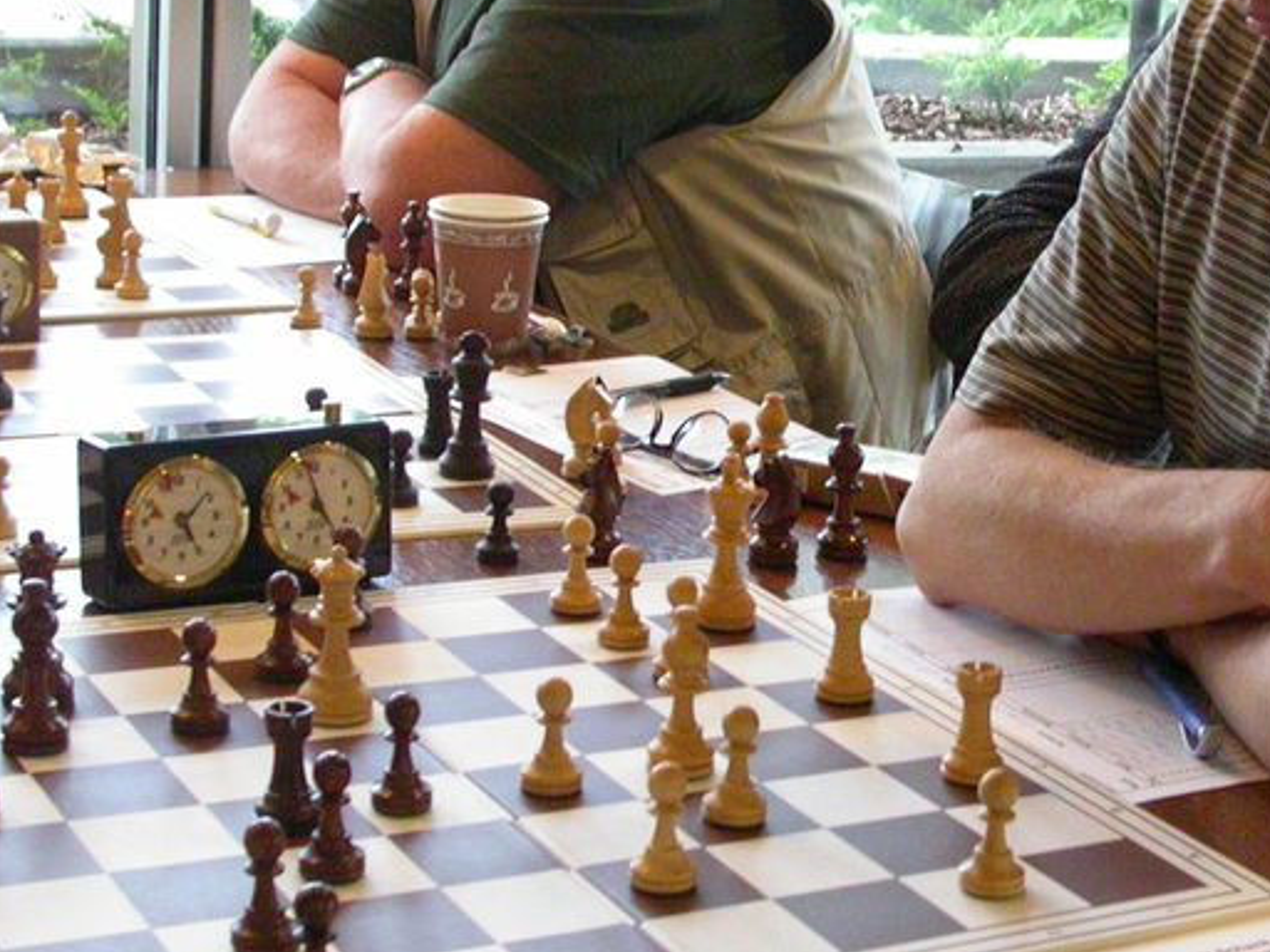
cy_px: 397
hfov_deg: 25.4
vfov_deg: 19.4
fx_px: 2788
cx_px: 908
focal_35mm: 76
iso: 400
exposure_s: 1/23.3
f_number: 2.6
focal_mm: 7.85
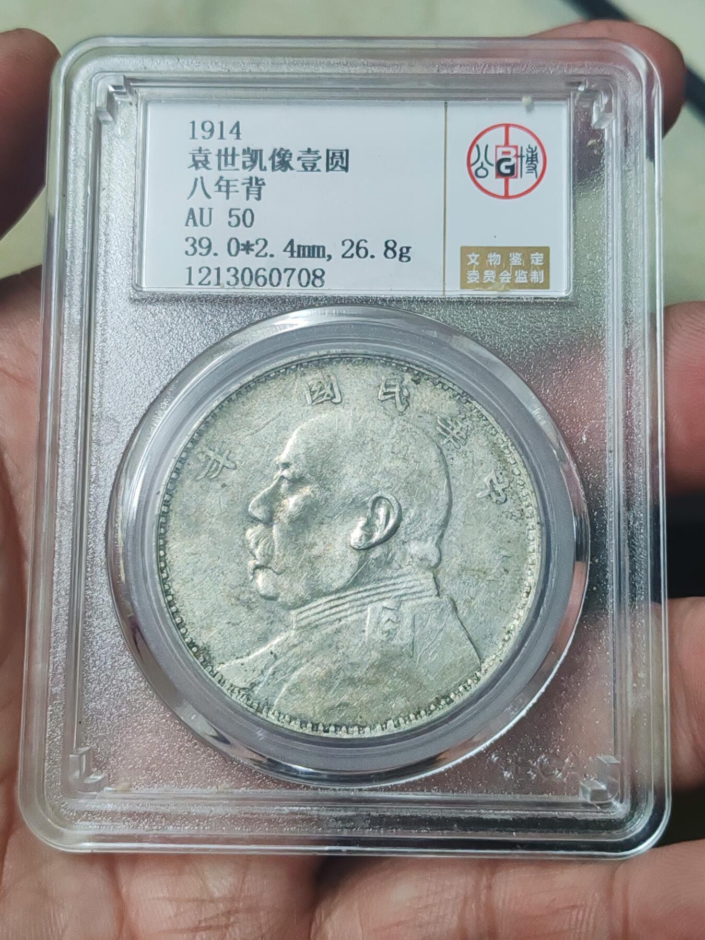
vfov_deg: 35.5
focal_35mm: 54
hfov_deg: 27.0
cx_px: 352
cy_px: 470
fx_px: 1466
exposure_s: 1/50
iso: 2000
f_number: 1.9
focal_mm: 6.12
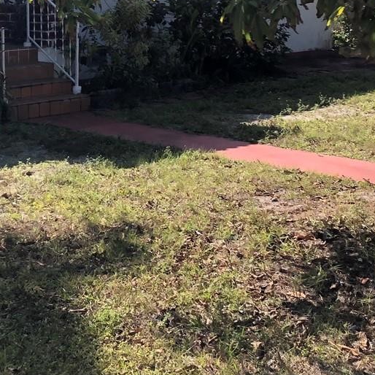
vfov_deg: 22.0
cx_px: 12
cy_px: 47
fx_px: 944
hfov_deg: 21.8
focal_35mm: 77
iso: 20
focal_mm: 3.99
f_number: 1.8
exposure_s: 1/750
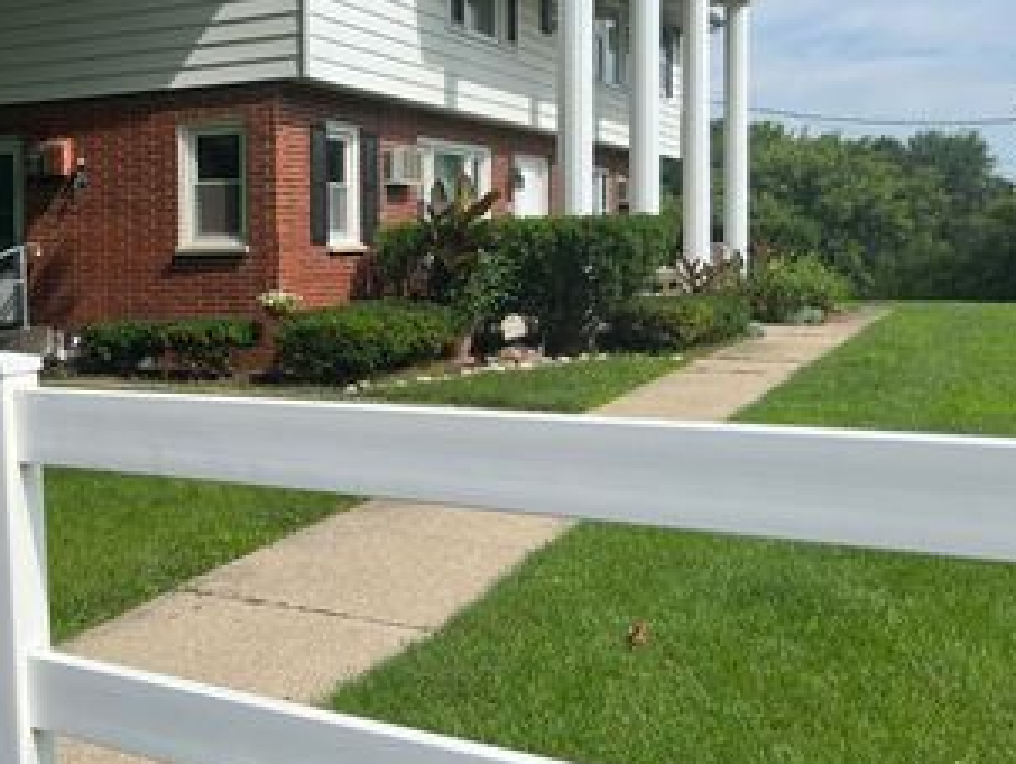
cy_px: 281
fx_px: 1263
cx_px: 209
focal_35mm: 43
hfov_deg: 42.0
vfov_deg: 33.5
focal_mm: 5.7
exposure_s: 1/3571
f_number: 1.5
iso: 50
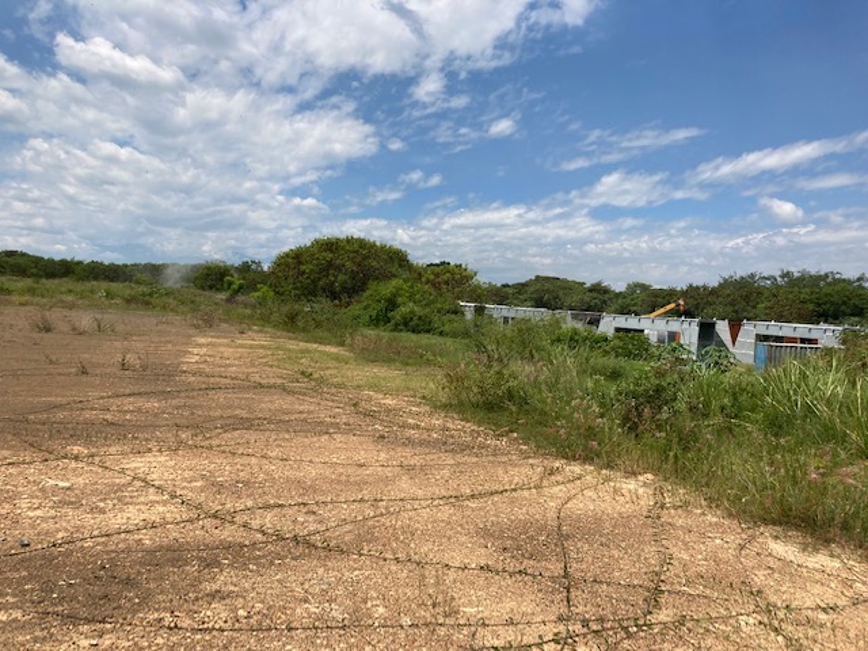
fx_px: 702
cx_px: 434
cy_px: 326
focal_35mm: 28
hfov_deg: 63.4
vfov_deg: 49.7
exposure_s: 1/3205
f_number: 1.8
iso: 20
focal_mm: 3.99
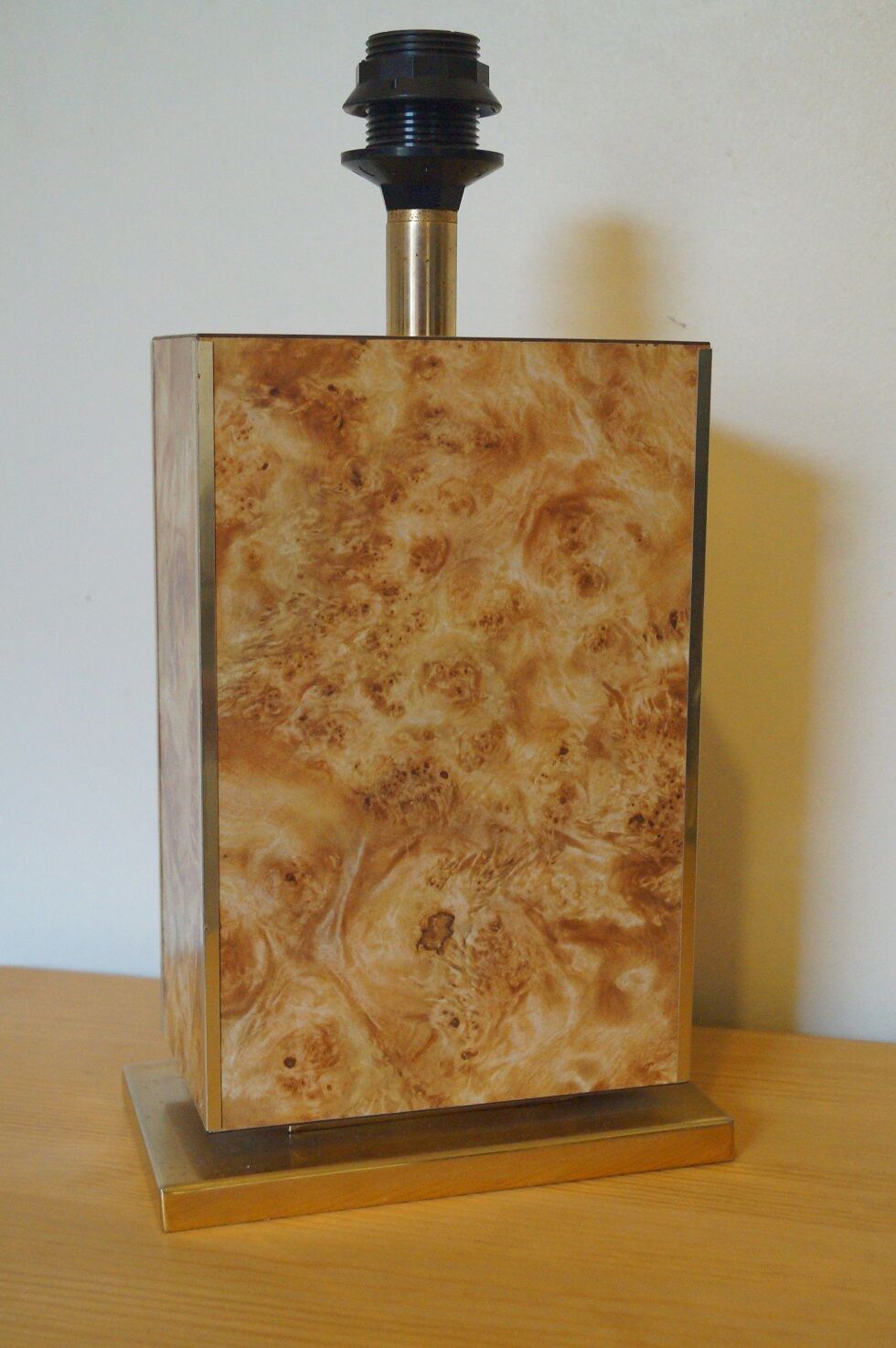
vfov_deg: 38.2
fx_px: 1945
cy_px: 674
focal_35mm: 52
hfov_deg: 25.9
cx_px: 448
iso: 3200
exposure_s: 1/60
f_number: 4.5
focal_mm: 35
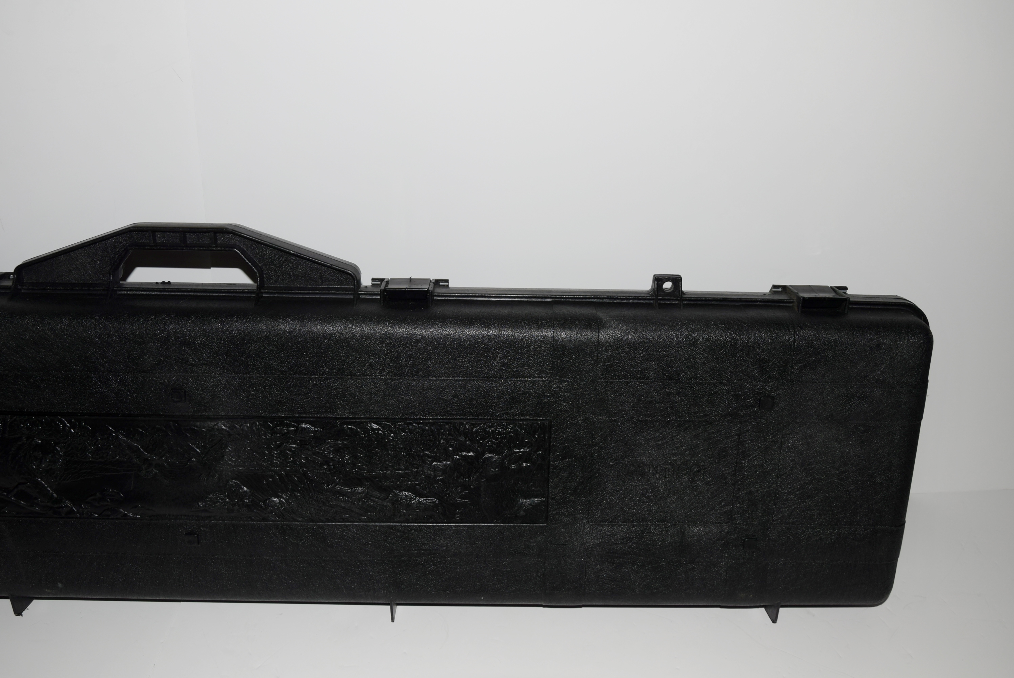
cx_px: 507
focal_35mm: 33
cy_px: 339
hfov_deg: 57.2
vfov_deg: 40.0
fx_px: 930
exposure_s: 1/60
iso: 100
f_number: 8
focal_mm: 22
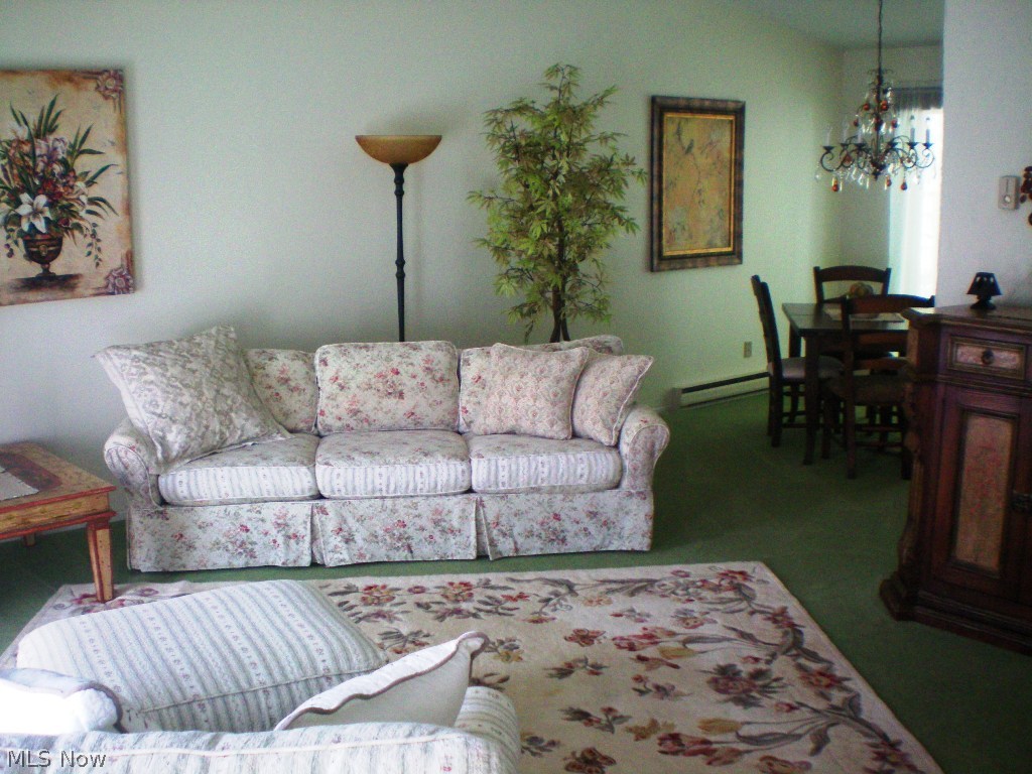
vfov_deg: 37.7
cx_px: 516
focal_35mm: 38
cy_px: 387
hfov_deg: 49.0
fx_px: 1133
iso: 320
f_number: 3.1
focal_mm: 6.3
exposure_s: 1/60
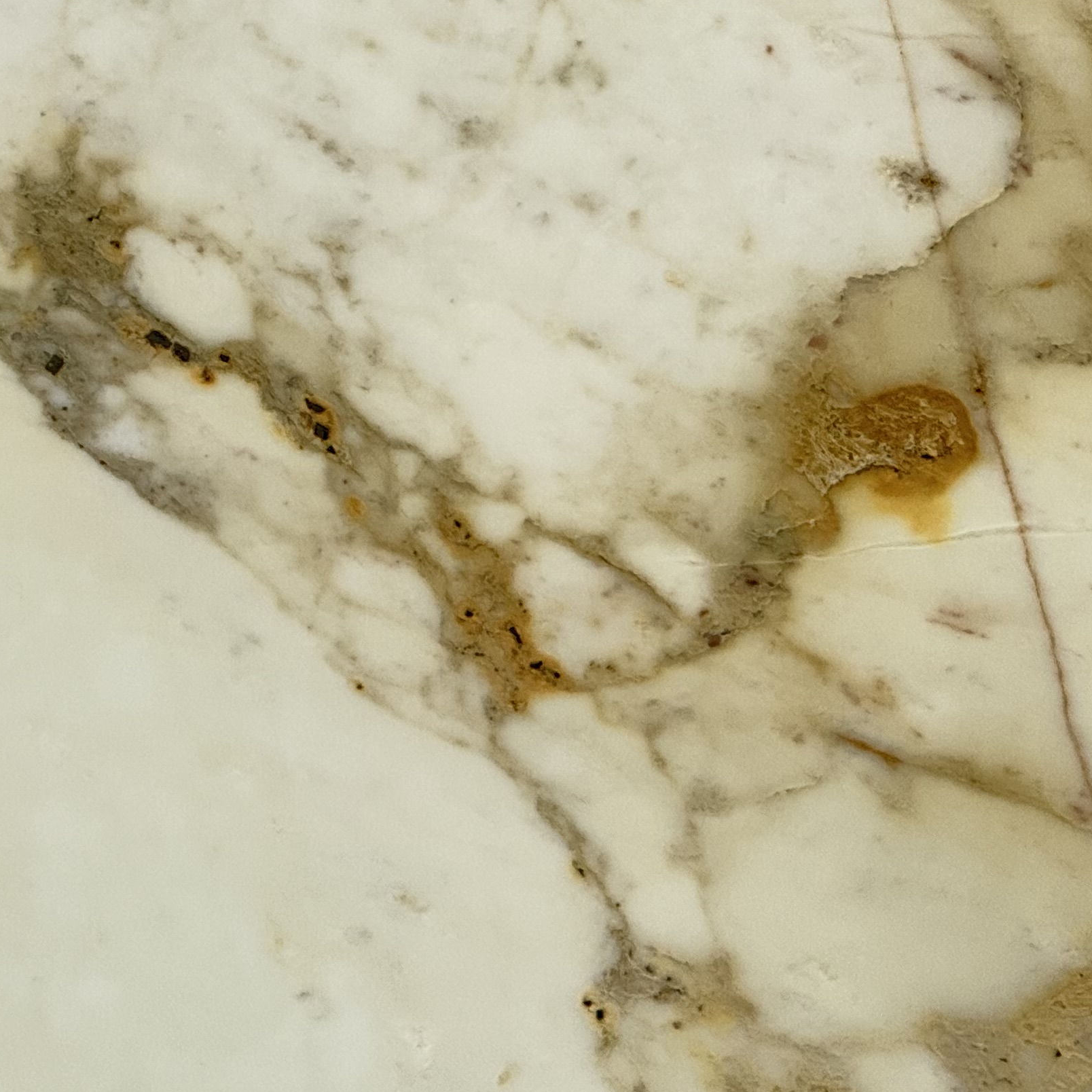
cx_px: -94
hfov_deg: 6.6
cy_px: 480
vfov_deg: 6.6
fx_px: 9494
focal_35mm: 266
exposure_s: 1/60
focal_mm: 15.66
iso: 200
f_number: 2.8
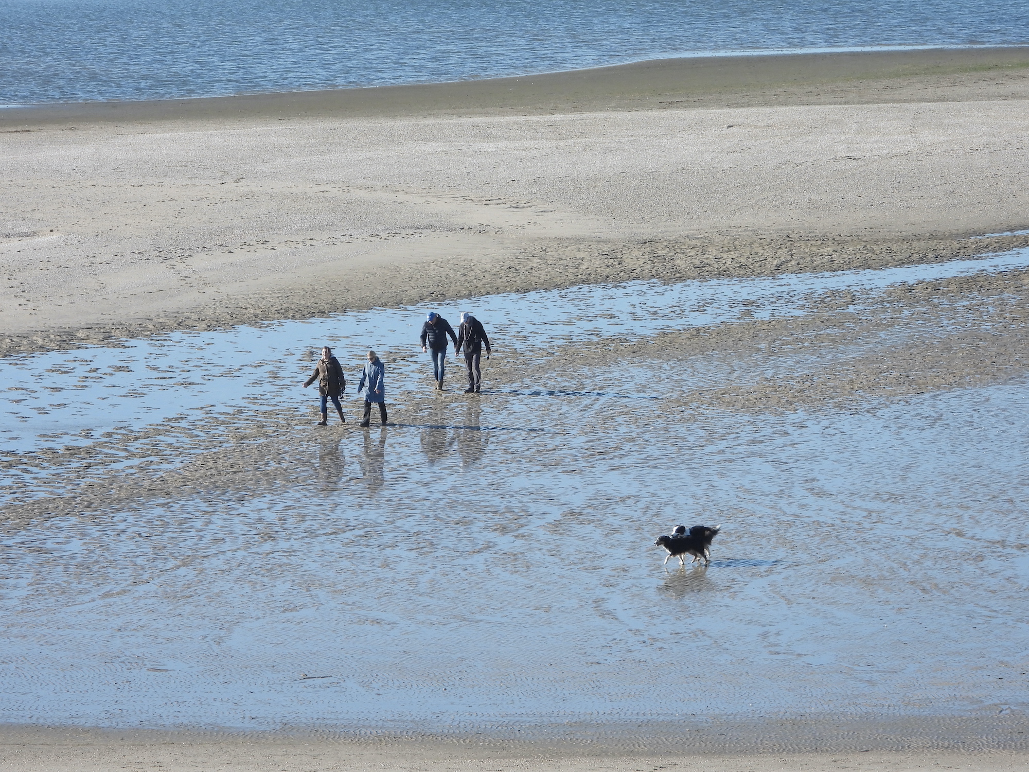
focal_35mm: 320
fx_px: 9512
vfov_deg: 4.6
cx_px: 514
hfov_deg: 6.2
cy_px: 386
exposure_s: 1/800
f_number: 4.5
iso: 200
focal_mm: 57.5
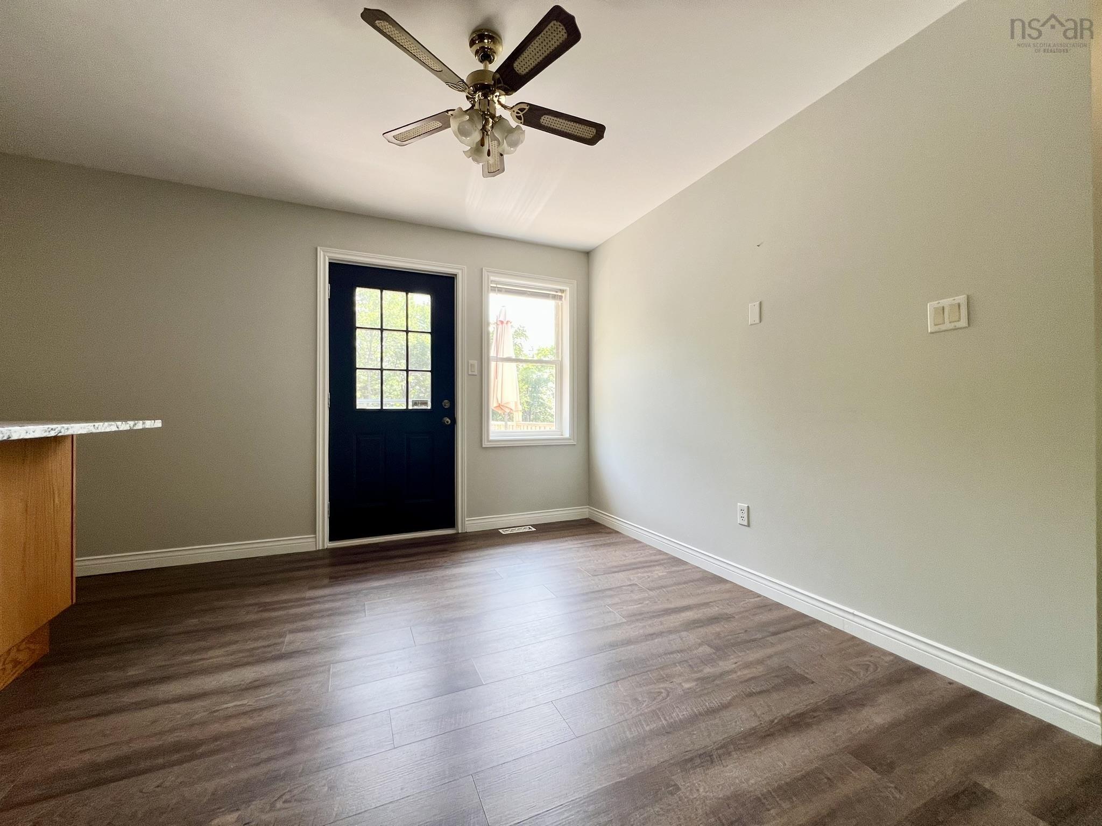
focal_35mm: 13
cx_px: 551
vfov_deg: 89.9
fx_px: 414
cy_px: 413
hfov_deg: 106.2
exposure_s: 1/99
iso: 64
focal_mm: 1.57
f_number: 1.8
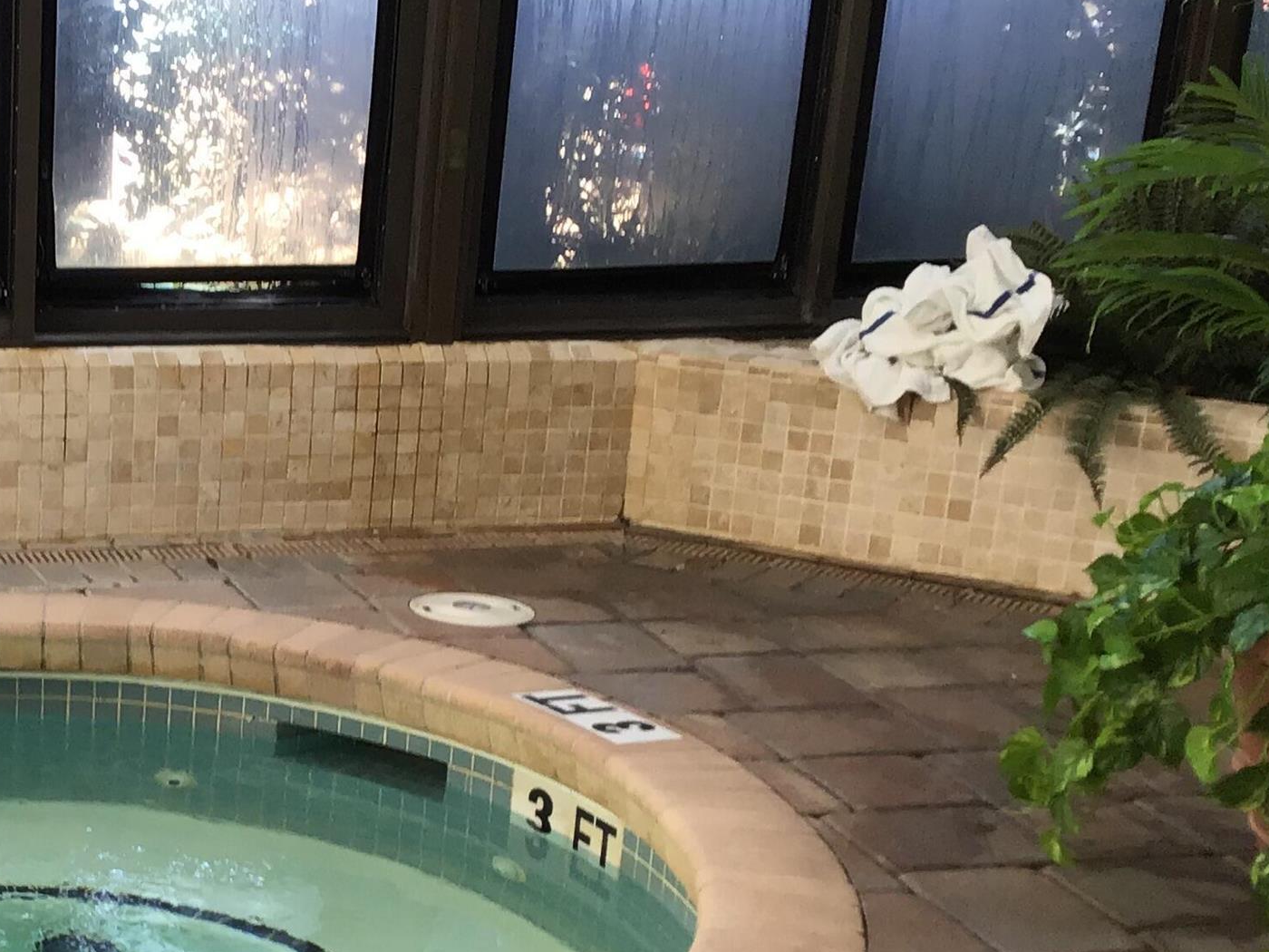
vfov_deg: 21.4
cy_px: 752
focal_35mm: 68
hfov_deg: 27.4
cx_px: 104
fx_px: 2493
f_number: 2.4
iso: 40
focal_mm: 3.3
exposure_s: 1/120
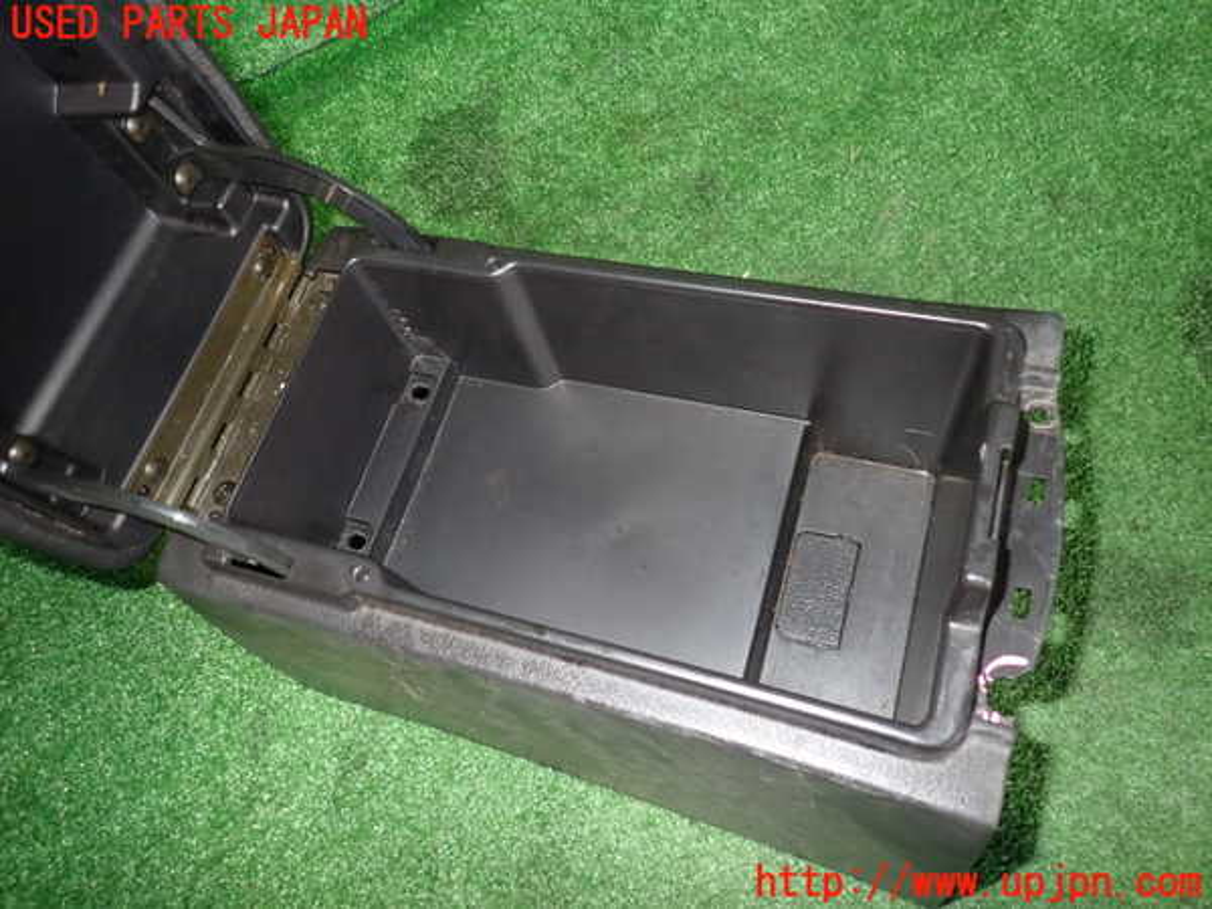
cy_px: 454
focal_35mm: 25
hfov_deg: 69.4
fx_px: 875
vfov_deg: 54.9
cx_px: 606
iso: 200
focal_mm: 4.5
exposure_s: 1/30
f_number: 2
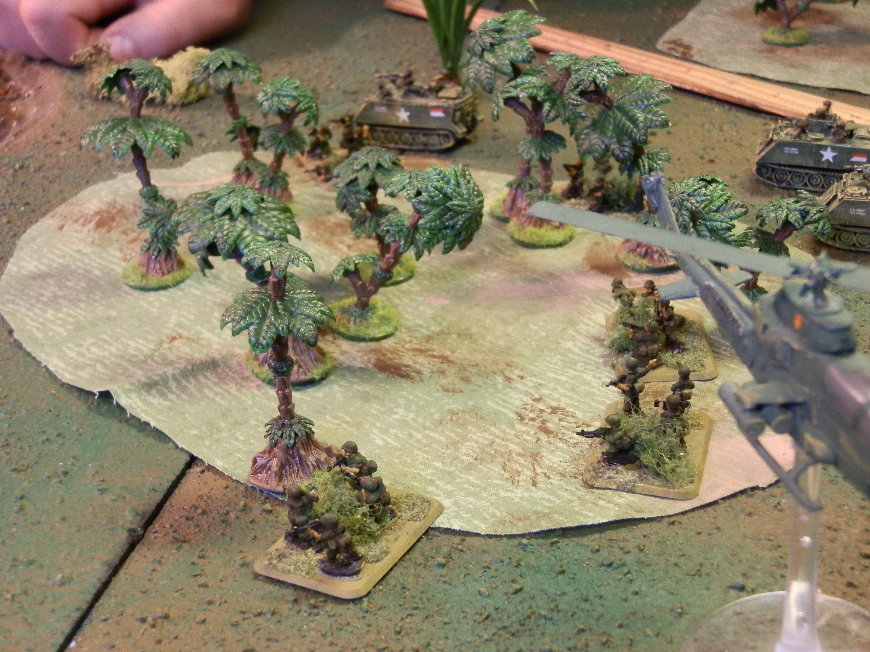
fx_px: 1533
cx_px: 435
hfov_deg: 31.7
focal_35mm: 61
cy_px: 326
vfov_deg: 24.0
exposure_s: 1/8
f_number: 3.7
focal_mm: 10.99
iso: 250
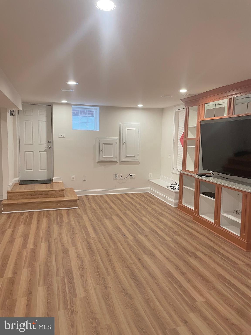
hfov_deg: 53.1
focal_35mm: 26
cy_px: 168
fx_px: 251
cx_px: 126
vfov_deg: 67.3
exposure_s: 1/60
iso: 125
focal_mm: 4.2
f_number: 1.6
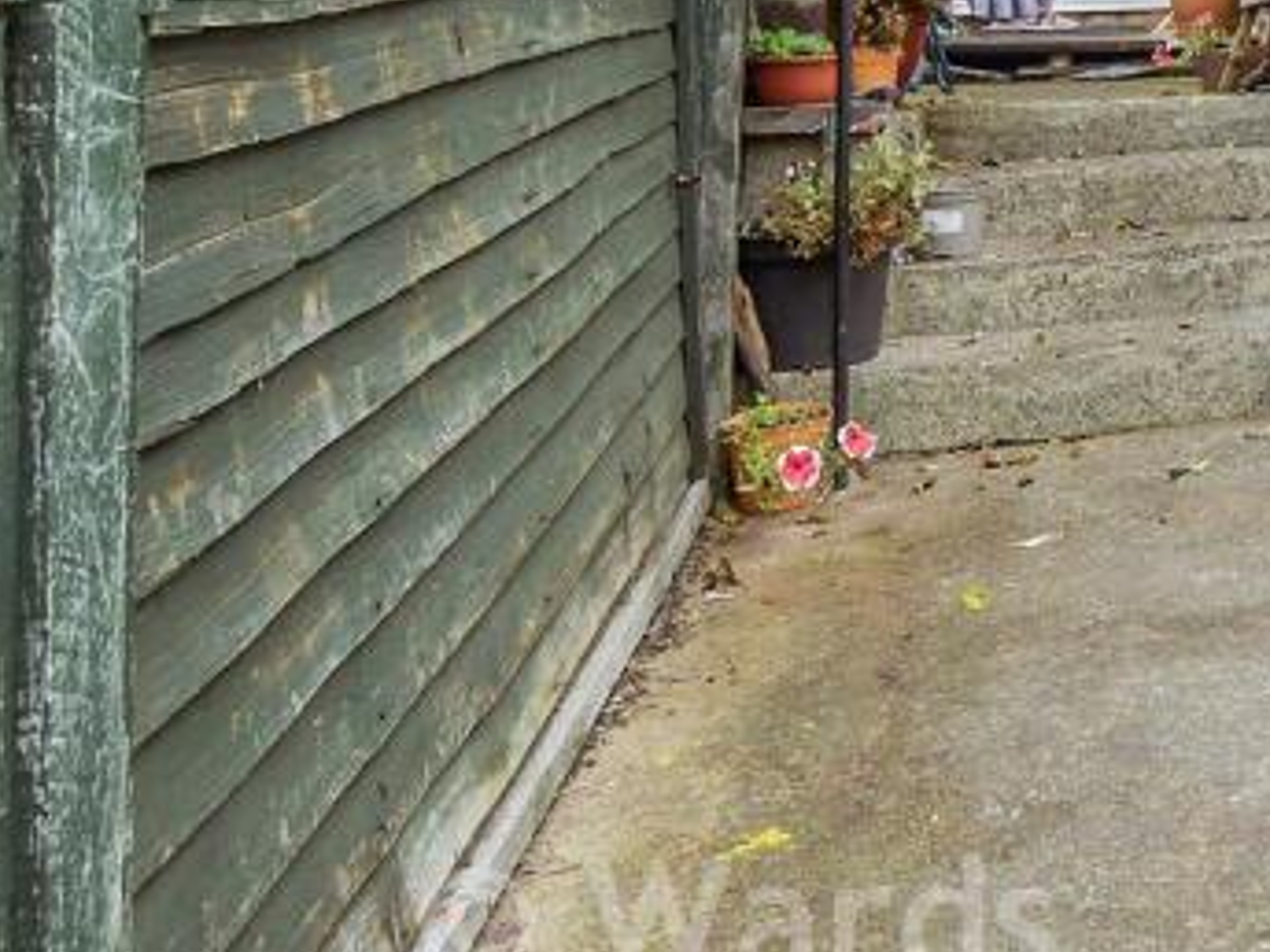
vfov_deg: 31.7
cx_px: 1647
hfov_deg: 32.8
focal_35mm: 43
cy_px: 57
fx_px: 1578
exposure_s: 1/80
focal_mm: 10
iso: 250
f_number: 8
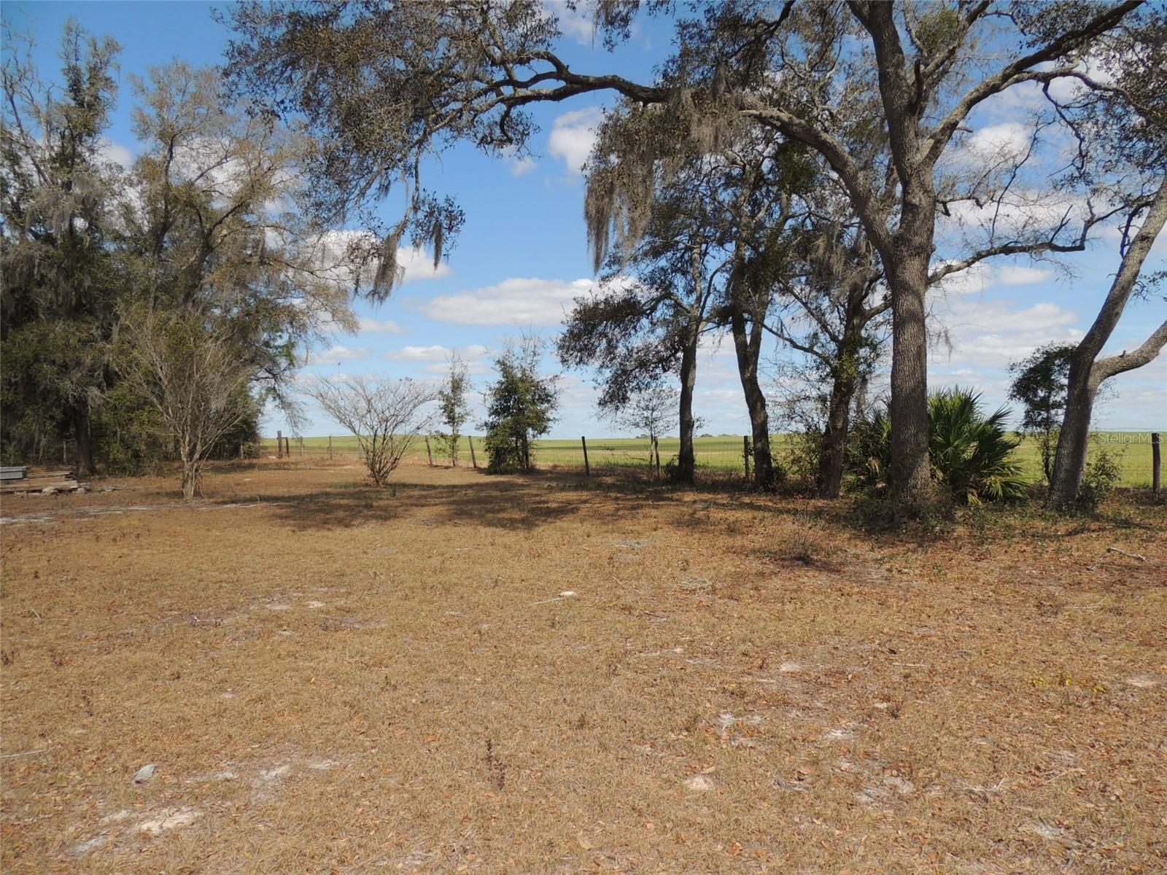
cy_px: 438
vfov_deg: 56.8
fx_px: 809
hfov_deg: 71.6
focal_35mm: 24
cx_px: 584
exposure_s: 1/1250
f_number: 3
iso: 100
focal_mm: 4.3
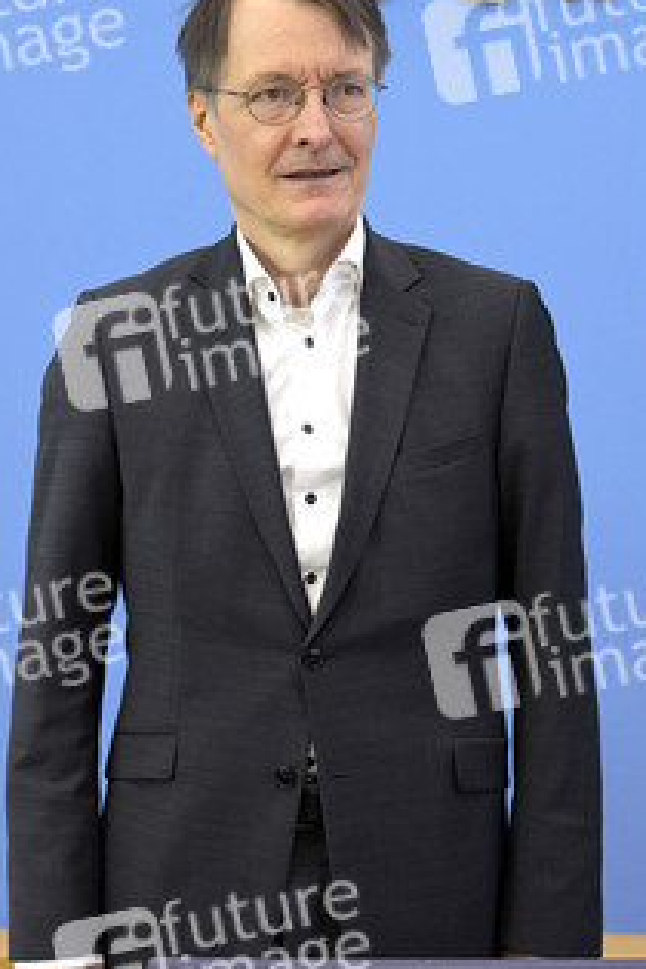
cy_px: 492
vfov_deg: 30.5
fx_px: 1776
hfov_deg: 20.6
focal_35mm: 66
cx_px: 301
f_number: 5
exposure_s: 1/640
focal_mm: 52
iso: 4000
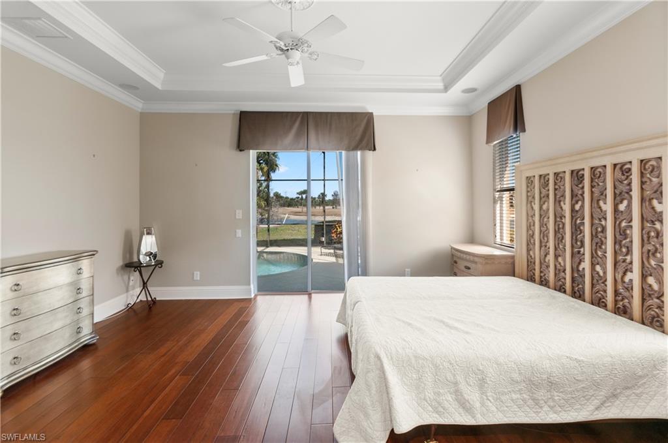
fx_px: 306
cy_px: 222
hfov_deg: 95.1
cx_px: 334
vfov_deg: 71.9
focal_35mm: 16
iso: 200
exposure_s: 1/1.25
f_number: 8
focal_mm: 11
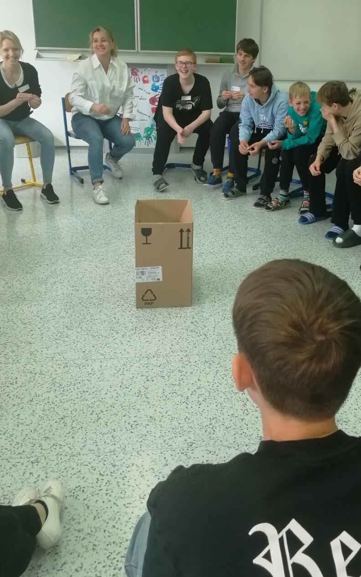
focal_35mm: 36
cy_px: 239
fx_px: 567
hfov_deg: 35.1
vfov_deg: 53.7
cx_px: 230
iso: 125
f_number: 2.2
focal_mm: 3.95
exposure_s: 1/50
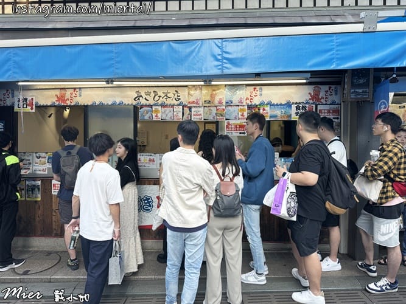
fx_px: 281
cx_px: 203
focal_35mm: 24
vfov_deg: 56.8
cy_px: 152
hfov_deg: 71.6
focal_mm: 6.76
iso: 50
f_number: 1.78
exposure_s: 1/124
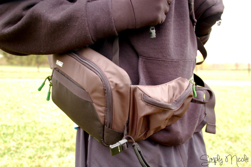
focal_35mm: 48
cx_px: 126
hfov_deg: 41.1
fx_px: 334
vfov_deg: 28.0
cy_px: 84
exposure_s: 1/15
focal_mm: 32
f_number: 6.3
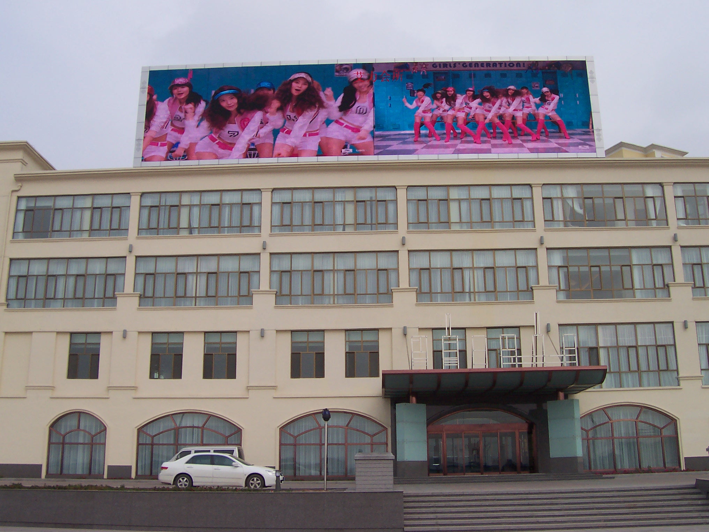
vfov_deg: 38.7
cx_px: 354
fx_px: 758
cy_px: 266
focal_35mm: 37
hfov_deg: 50.1
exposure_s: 1/750
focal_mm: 5.6
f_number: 5.6
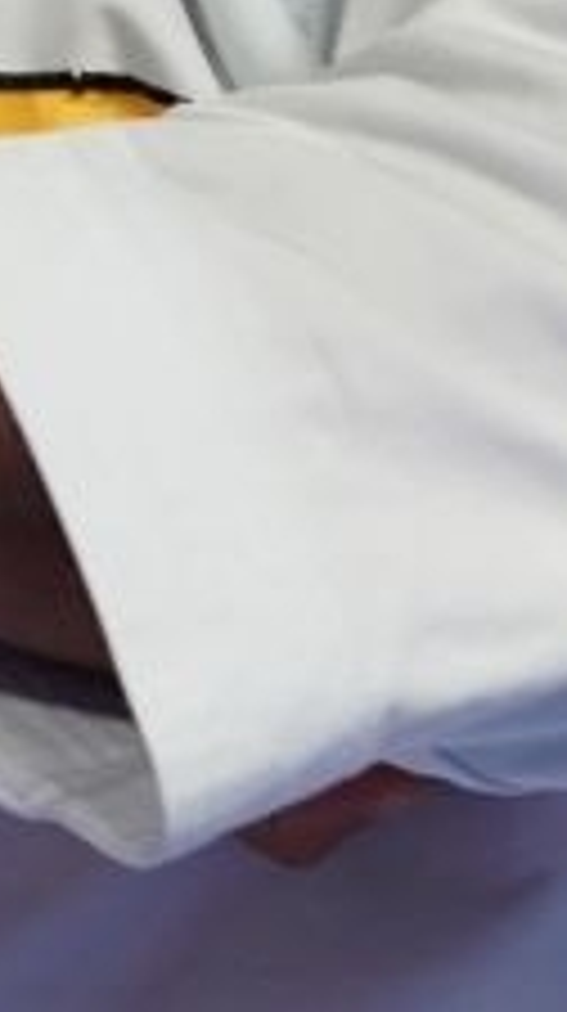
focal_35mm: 3357
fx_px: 90031
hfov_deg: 0.4
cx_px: -306
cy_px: 337
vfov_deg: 0.6
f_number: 2.8
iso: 640
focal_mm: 400
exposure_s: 1/500
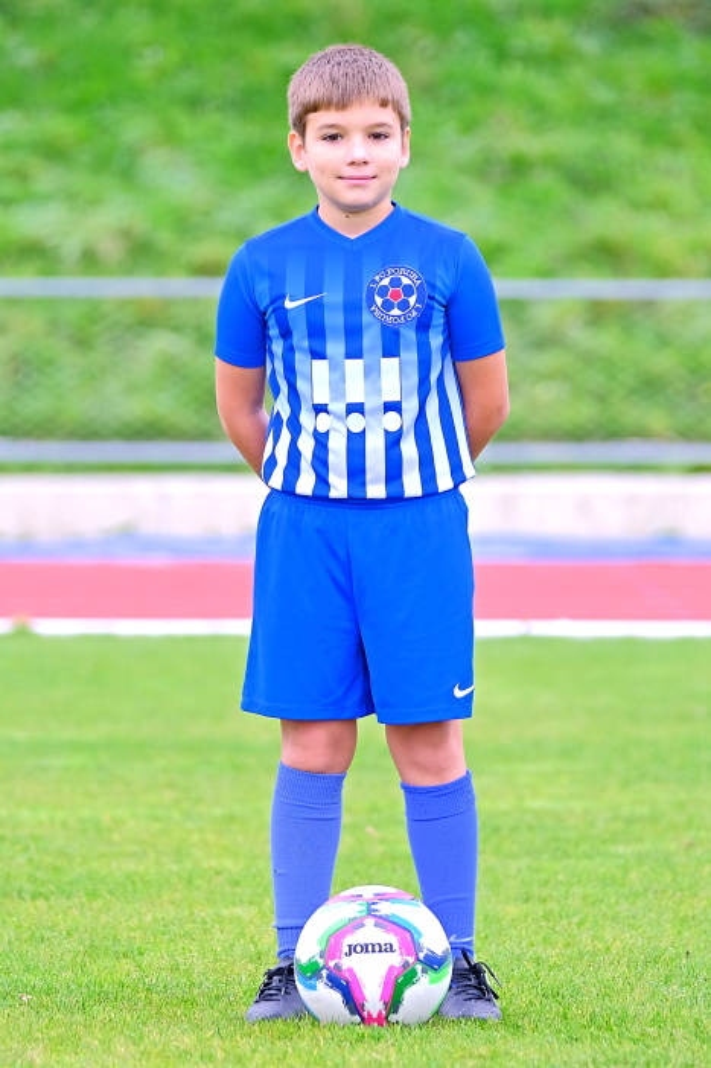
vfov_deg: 11.5
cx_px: 356
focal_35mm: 179
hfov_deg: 7.7
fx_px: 5305
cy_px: 534
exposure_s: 1/240
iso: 320
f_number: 2.8
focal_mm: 119.2
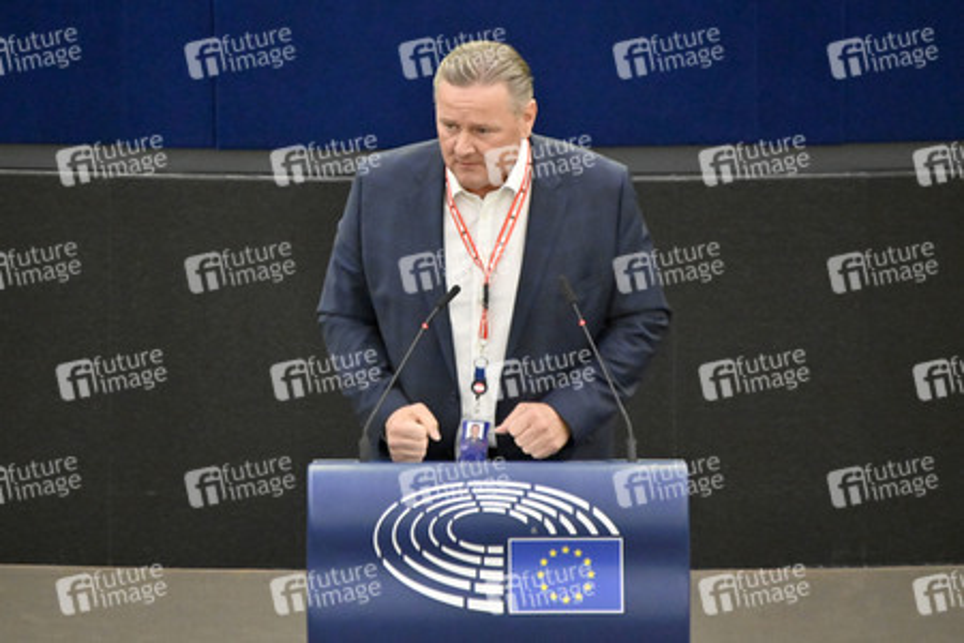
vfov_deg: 3.3
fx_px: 11246
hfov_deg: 4.9
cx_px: 482
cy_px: 322
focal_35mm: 420
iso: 6400
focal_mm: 420
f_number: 6.3
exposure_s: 1/400
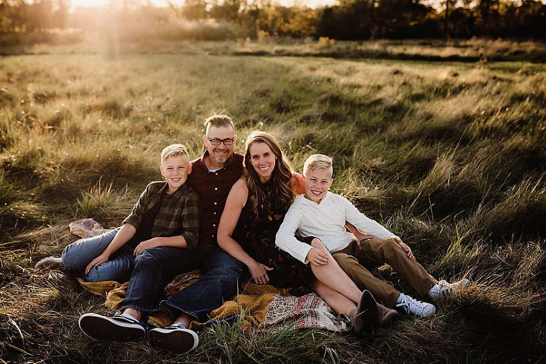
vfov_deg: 33.4
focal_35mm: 40
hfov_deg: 48.4
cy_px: 183
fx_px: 607
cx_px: 255
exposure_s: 1/2500
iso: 250
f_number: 2.5
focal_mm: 35
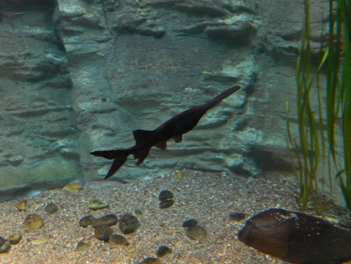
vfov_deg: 28.6
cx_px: 176
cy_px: 132
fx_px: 517
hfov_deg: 37.5
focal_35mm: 51
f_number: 4.5
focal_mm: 9.2
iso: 1100
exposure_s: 1/15
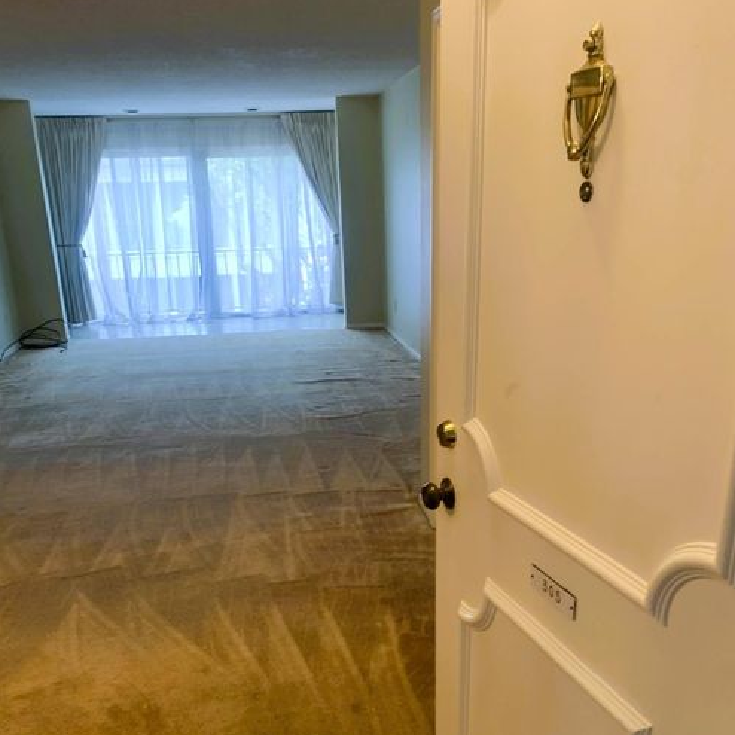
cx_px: 369
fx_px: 745
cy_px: 466
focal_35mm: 31
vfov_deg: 51.9
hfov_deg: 52.5
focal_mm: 4.25
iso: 200
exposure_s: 1/60
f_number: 1.8
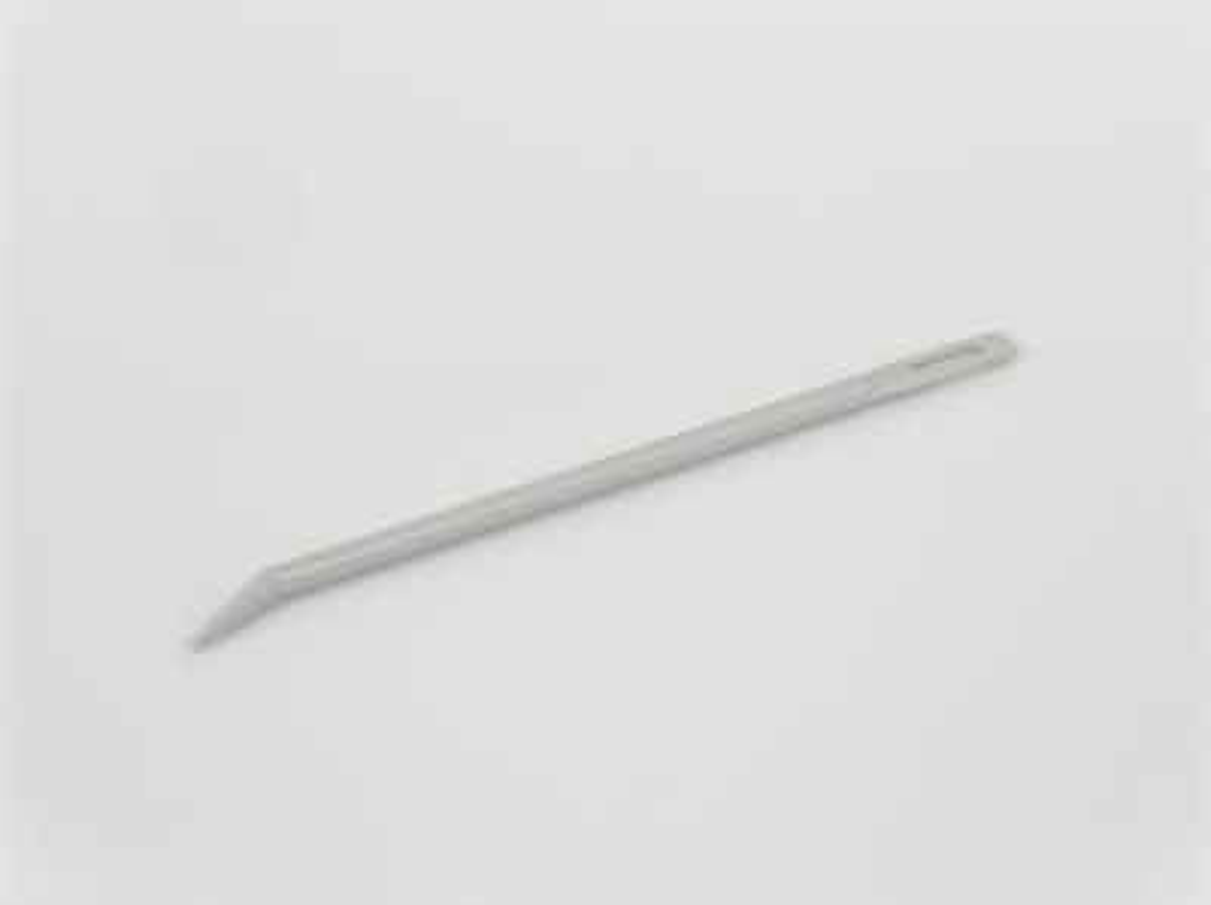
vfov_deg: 12.7
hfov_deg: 17.0
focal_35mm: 116
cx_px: 606
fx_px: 4053
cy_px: 452
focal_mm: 23.76
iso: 100
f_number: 3
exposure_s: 1/46.7
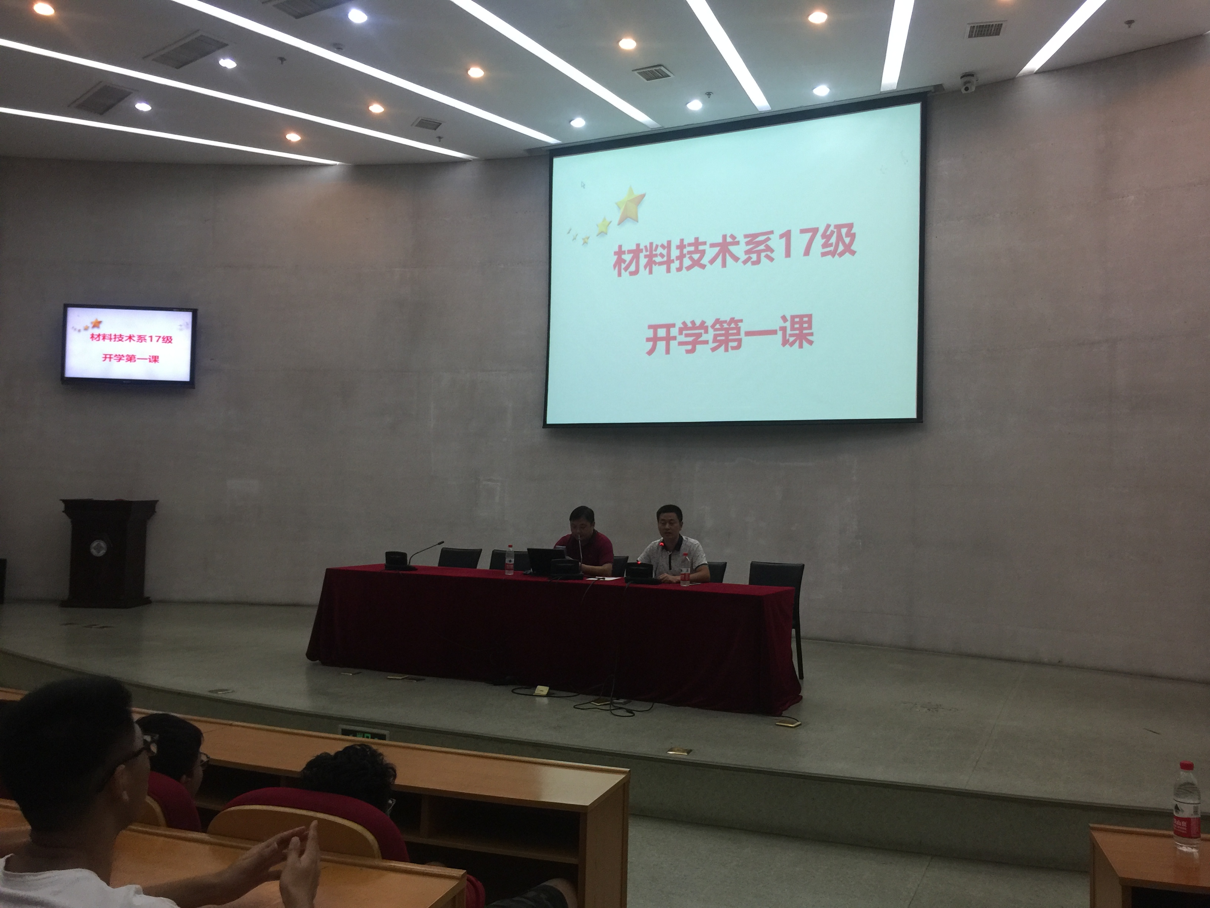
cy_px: 454
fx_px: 1014
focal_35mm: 29
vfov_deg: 48.2
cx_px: 605
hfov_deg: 61.7
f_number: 2.2
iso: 64
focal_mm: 4.15
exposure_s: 1/33
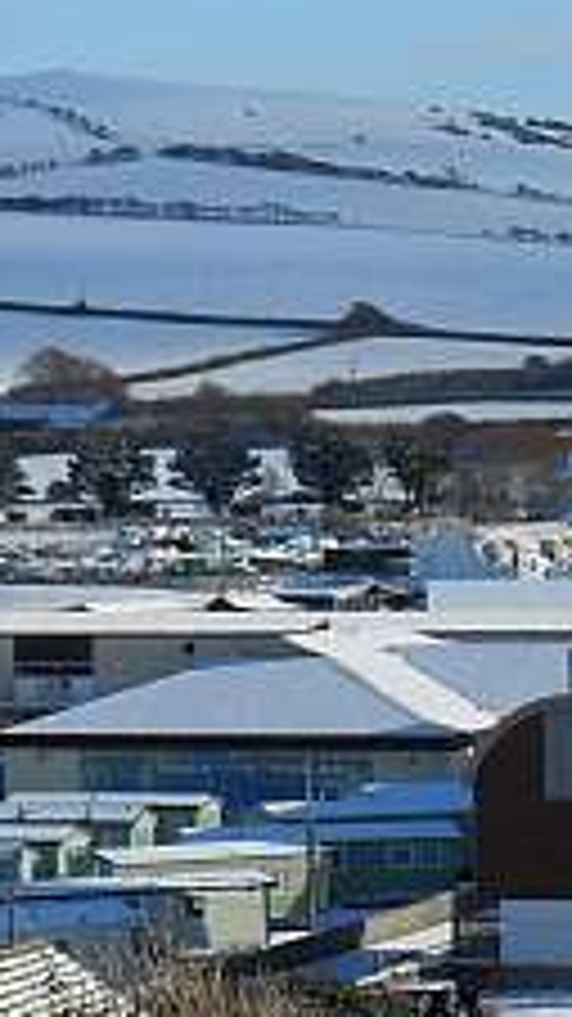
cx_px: 122
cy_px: 279
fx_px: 6557
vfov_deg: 8.9
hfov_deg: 5.0
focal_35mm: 243
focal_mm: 11.2
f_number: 5.6
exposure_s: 1/750
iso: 100
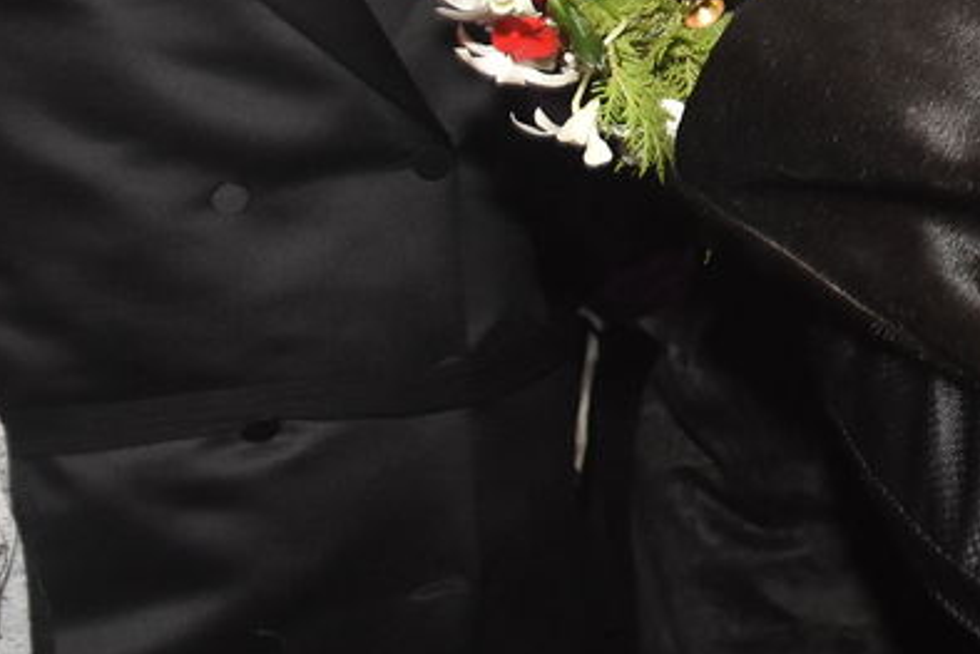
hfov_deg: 19.3
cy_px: -70
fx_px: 2614
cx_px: 1351
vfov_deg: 14.0
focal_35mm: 96
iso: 2000
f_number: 5.6
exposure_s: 1/80
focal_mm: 18
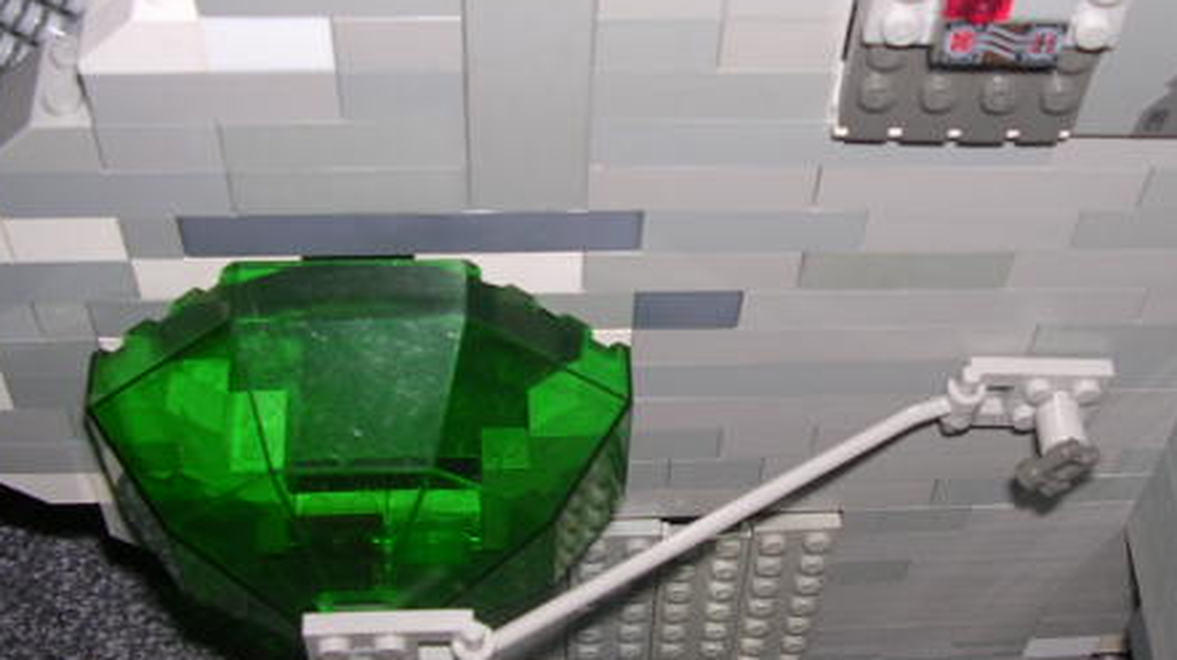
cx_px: 823
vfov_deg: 20.0
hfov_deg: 34.5
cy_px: 266
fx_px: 1871
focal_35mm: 60
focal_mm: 5.8
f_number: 2.8
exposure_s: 1/60.1
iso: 100
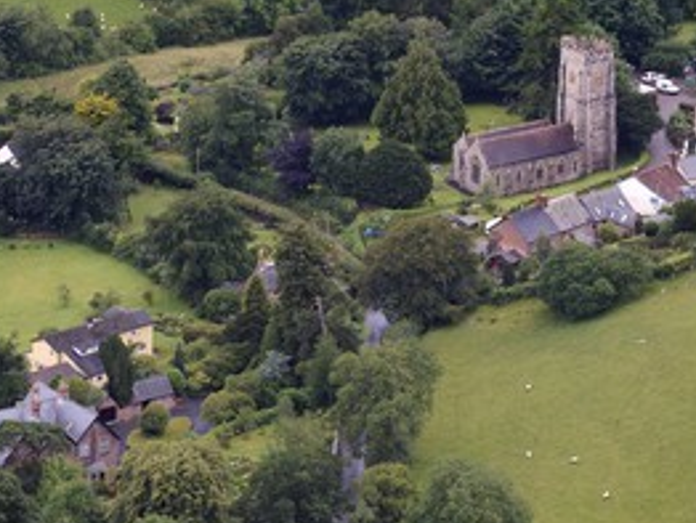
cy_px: 173
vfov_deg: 4.8
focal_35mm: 308
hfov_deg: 6.4
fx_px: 6198
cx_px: 327
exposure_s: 1/800
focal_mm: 200
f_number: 3.5
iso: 400
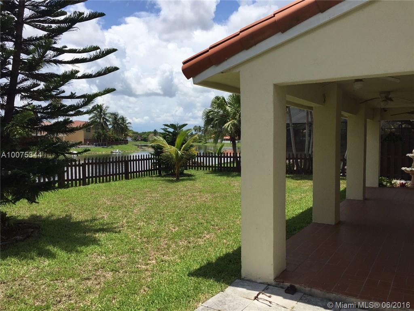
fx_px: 347
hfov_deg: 61.7
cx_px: 207
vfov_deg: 48.2
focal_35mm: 29
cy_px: 156
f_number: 2.2
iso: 32
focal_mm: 4.15
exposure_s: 1/3300
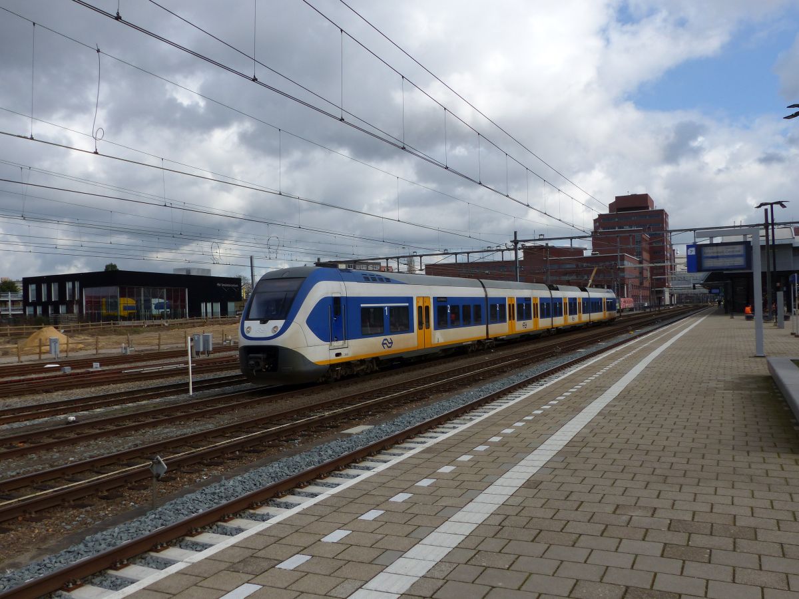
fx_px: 669
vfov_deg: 48.2
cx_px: 400
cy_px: 300
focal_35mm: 29
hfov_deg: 61.7
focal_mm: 5.3
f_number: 4
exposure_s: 1/800
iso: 100
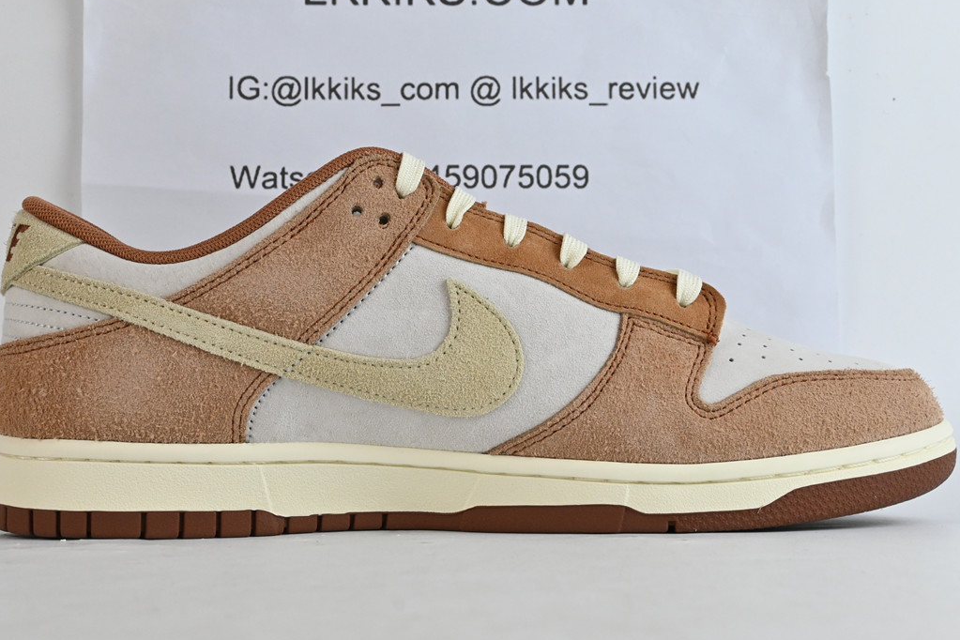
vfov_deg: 22.1
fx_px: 1642
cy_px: 320
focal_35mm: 62
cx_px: 458
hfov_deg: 32.6
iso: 1000
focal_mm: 35
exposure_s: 1/125
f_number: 10
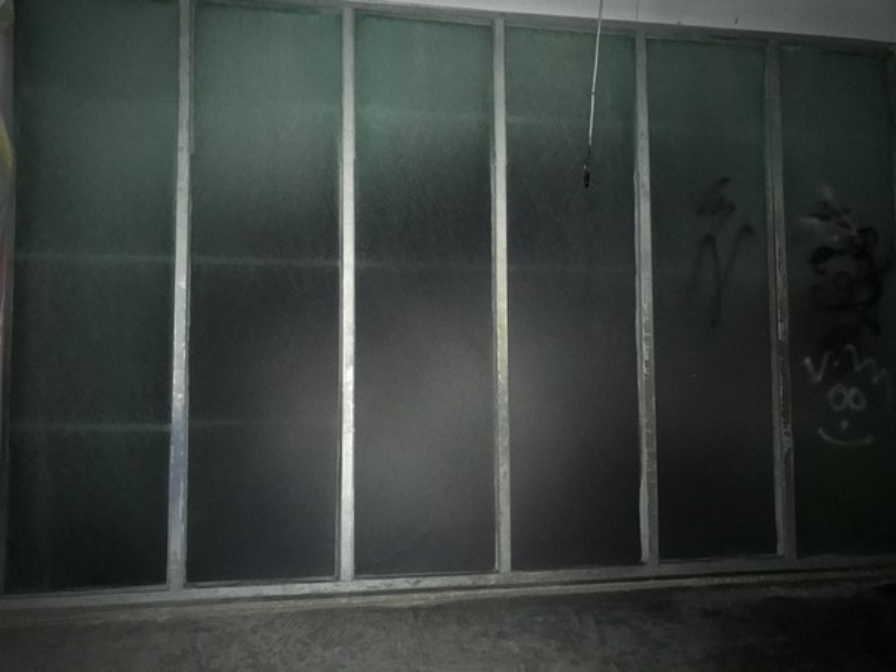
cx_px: 448
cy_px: 336
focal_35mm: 28
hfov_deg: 63.4
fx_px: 725
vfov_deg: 49.7
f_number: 1.8
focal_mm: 3.99
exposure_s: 1/17
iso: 320
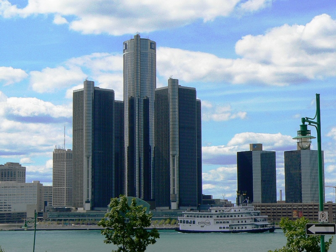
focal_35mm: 88
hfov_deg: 22.3
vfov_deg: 16.8
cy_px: 126
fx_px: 854
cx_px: 168
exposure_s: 1/500
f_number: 8
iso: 80
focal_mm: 10.7
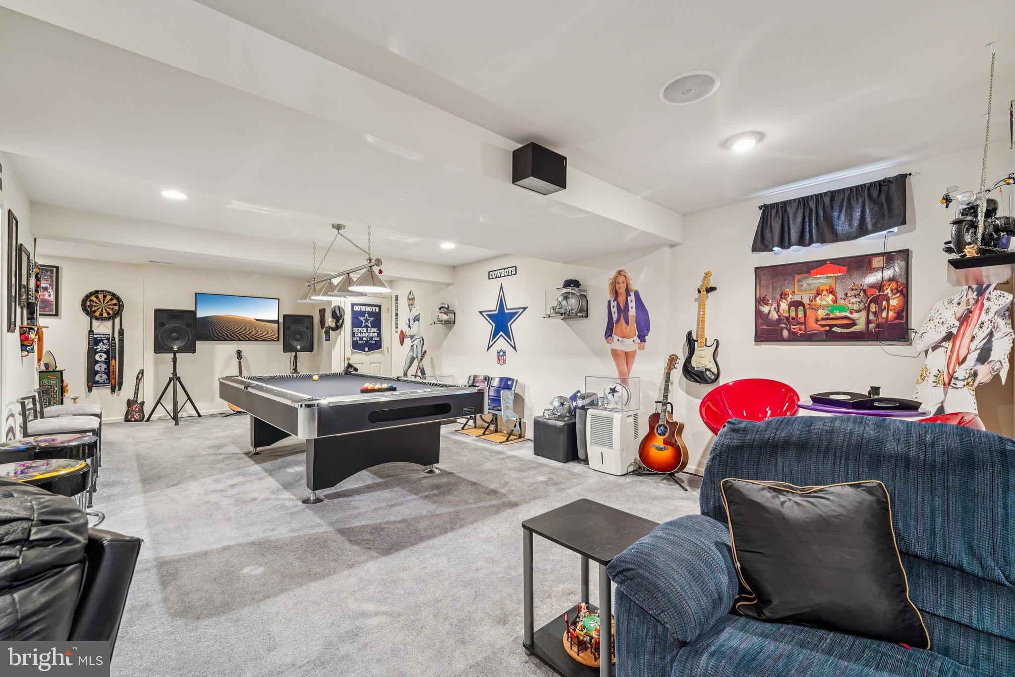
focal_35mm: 14
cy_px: 338
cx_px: 508
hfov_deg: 104.3
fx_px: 395
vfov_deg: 81.2
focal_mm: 14
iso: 500
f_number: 8
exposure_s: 1.3
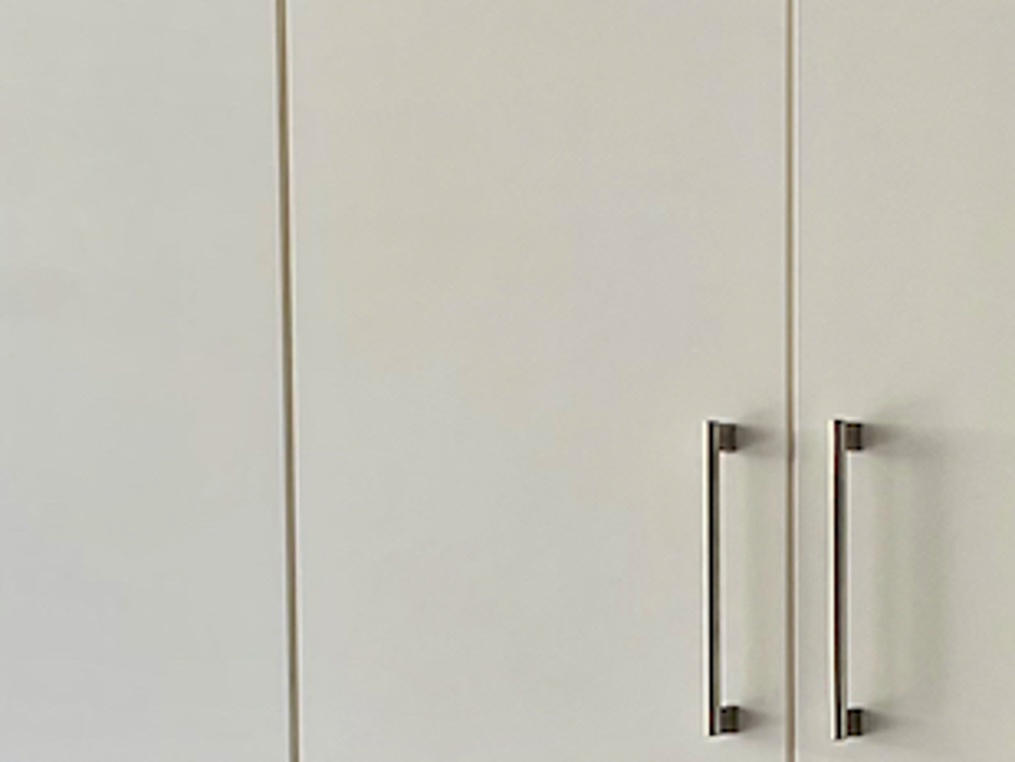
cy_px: 1002
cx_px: 647
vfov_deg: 10.7
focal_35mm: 135
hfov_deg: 14.6
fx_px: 3960
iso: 20
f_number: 1.8
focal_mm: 3
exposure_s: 1/100
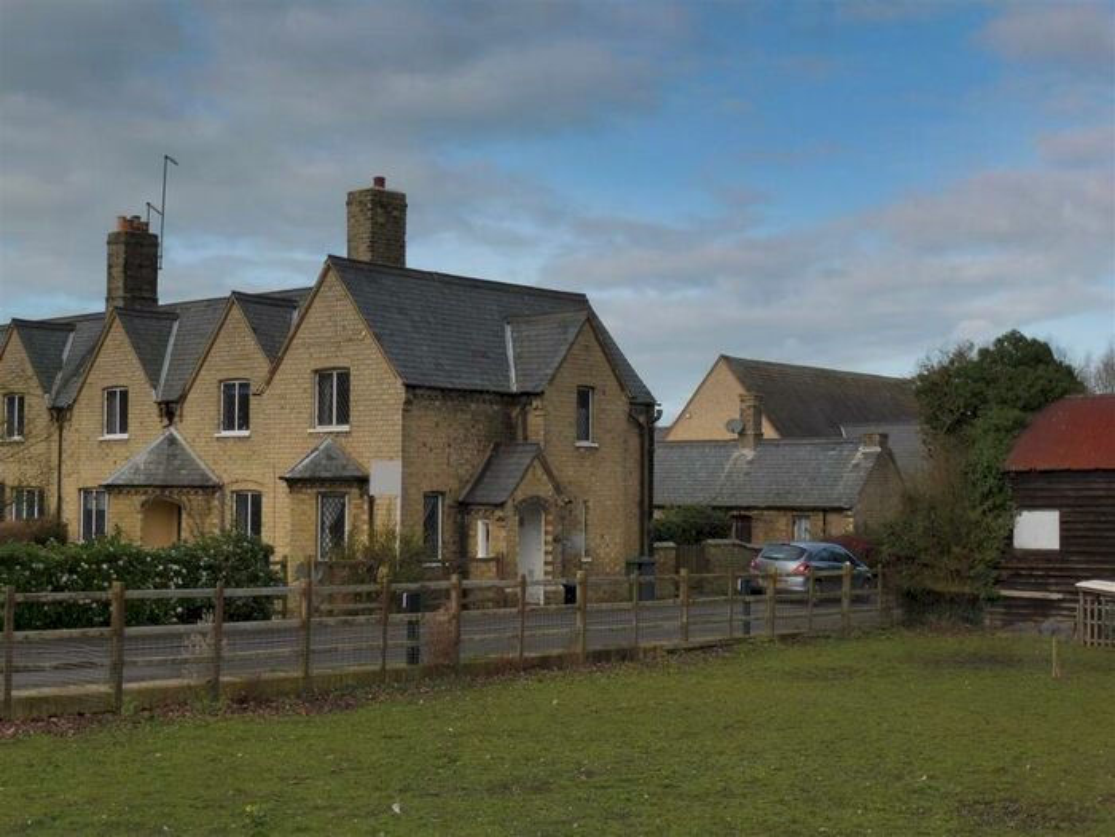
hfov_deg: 37.5
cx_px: 558
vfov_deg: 28.6
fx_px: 1643
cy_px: 418
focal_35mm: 51
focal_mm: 9
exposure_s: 1/500
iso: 100
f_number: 5
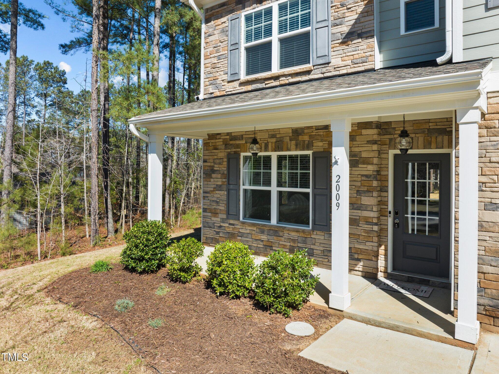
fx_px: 346
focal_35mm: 24
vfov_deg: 56.8
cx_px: 250
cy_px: 187
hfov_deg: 71.6
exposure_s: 1/100
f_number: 5.6
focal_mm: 12.29
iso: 100
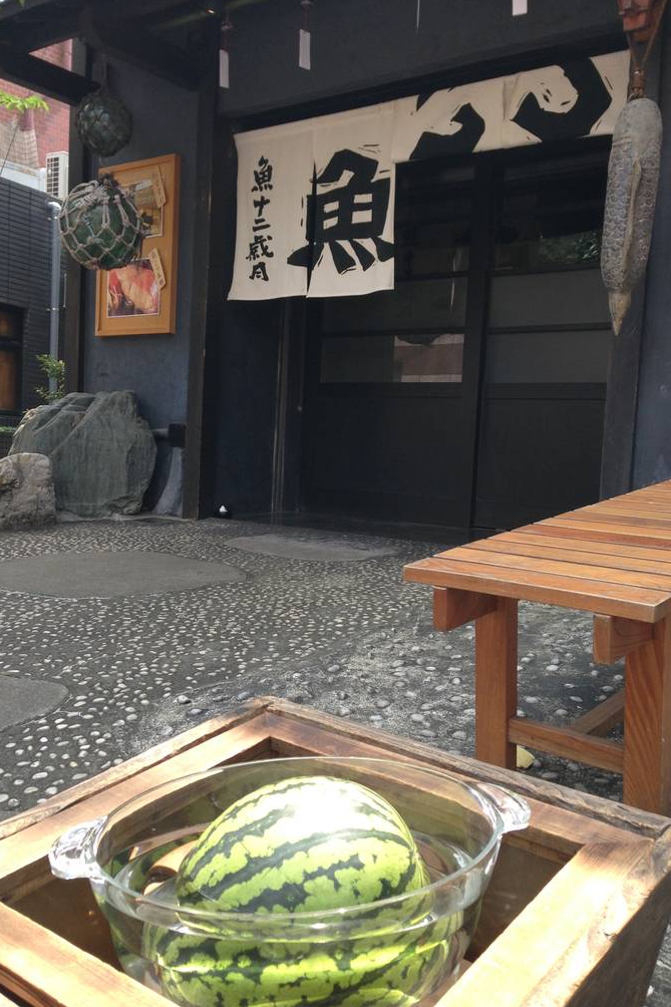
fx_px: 979
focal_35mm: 35
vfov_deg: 54.4
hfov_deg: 37.8
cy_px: 511
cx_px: 334
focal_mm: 4.13
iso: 50
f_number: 2.4
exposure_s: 1/222
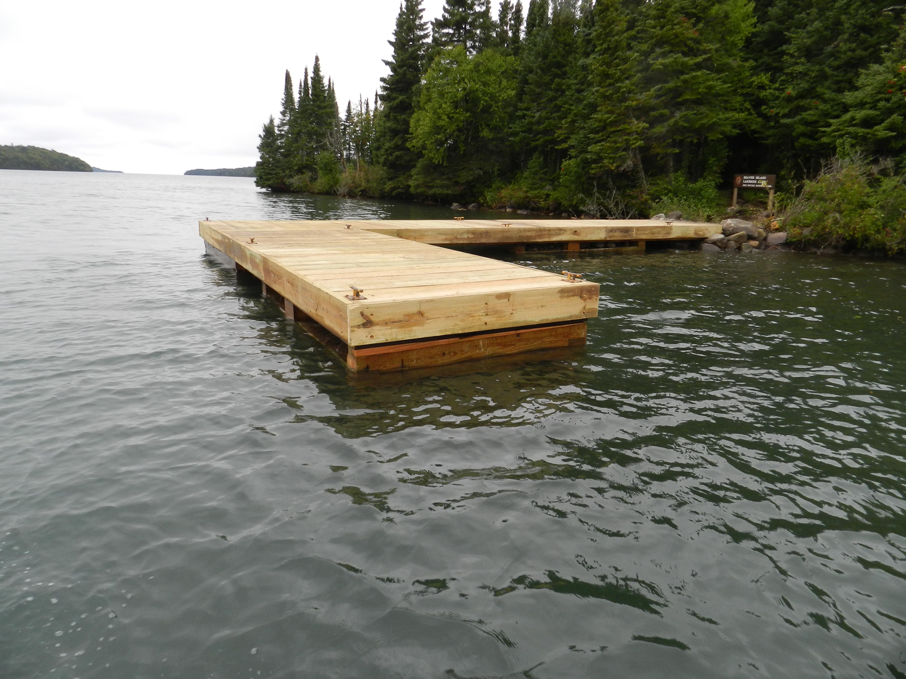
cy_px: 340
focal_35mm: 23
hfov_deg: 73.9
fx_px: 602
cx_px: 453
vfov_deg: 58.9
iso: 160
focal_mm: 4
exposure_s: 1/250
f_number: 3.4
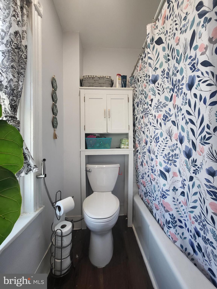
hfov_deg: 89.9
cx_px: 108
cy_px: 144
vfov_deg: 106.2
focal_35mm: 13
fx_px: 109
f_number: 2.2
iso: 100
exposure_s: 1/60
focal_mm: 1.74
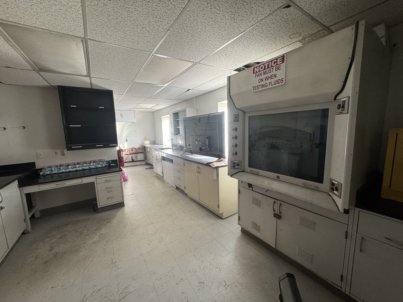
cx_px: 202
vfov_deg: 85.7
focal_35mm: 14
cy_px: 151
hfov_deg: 102.1
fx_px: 163
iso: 125
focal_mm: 2.22
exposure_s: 1/99
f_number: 2.2
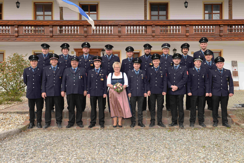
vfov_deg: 38.9
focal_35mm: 34
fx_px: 231
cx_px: 122
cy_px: 82
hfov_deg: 55.8
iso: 200
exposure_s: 1/200
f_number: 8
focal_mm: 34
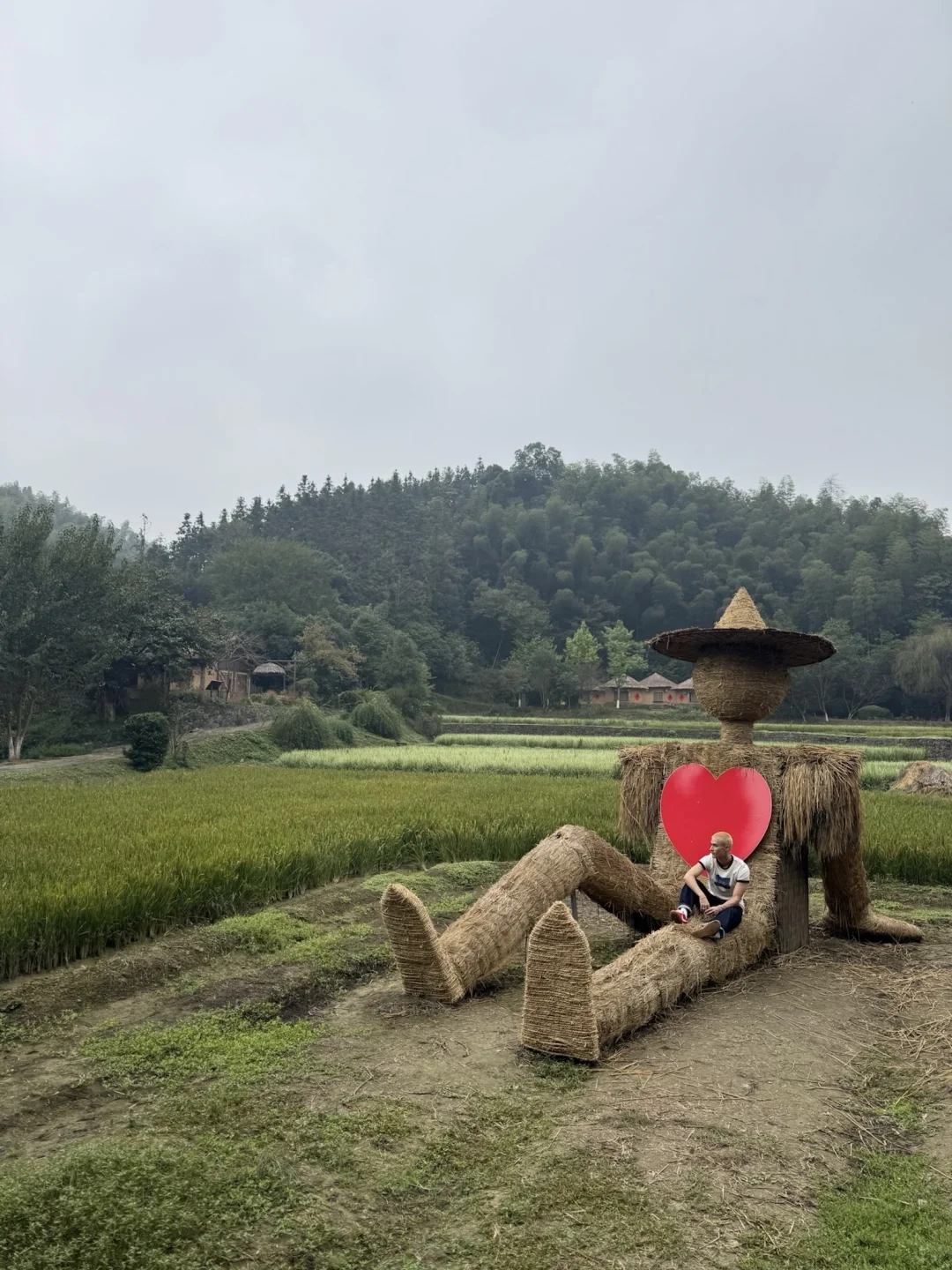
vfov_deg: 71.6
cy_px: 635
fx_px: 880
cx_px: 476
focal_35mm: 24
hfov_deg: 56.8
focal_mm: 6.76
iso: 80
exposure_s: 1/2415
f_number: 1.78
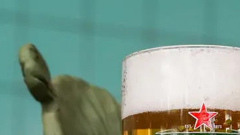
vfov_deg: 6.3
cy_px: 246
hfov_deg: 11.2
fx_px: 1209
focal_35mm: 190
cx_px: 242
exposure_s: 1/320
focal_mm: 50
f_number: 4.5
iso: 2500
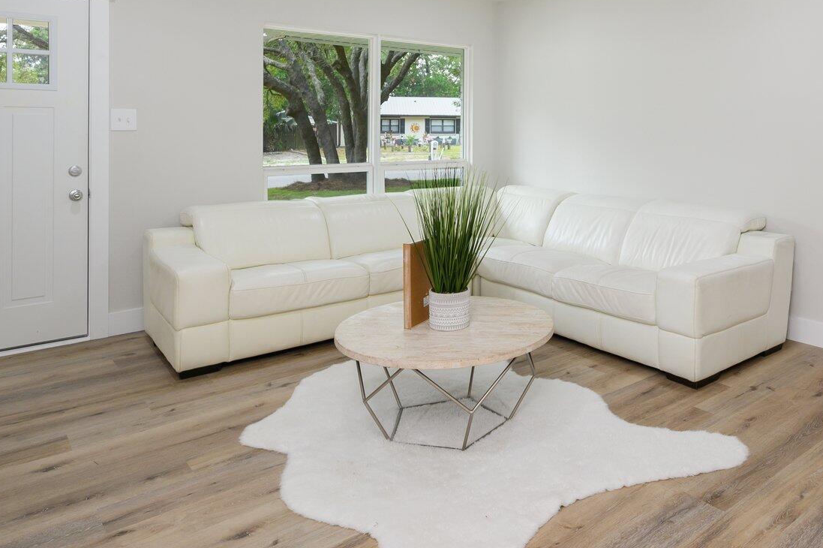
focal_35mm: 28
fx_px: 640
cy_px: 134
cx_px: 558
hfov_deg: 63.6
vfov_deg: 44.7
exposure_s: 1/30
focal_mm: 15
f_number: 7.1
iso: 320
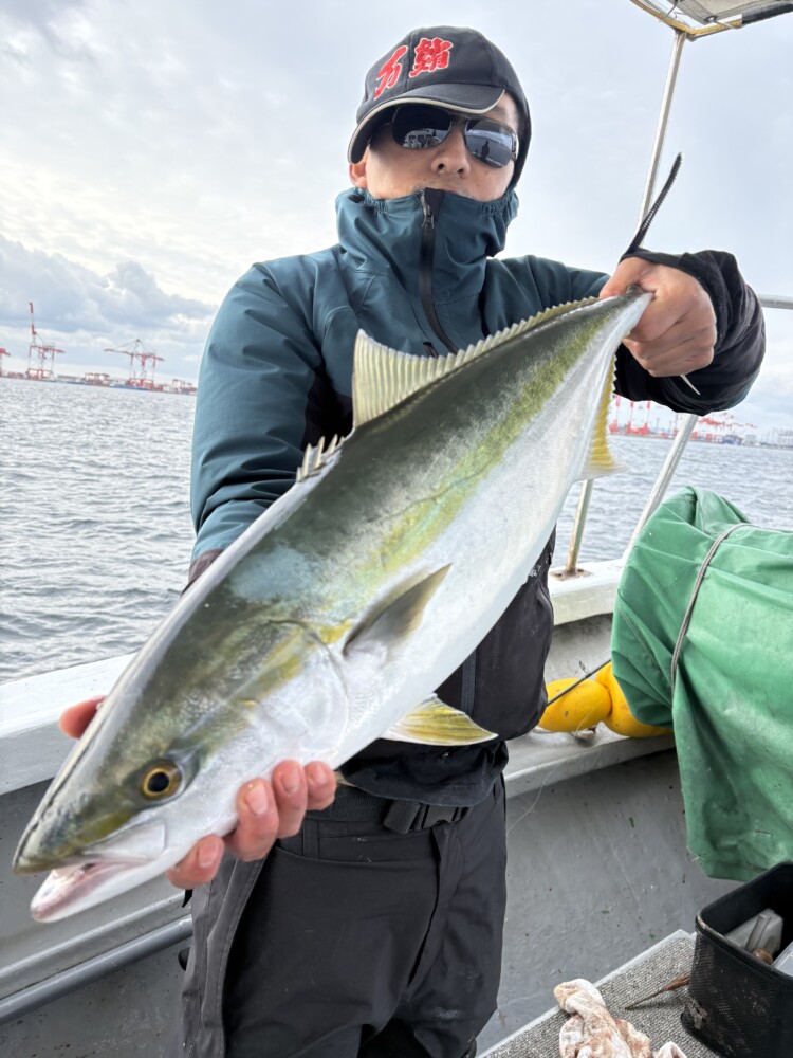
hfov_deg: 53.1
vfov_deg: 67.3
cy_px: 529
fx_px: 794
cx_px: 396
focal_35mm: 26
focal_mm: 5.96
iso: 64
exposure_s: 1/850
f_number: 1.6
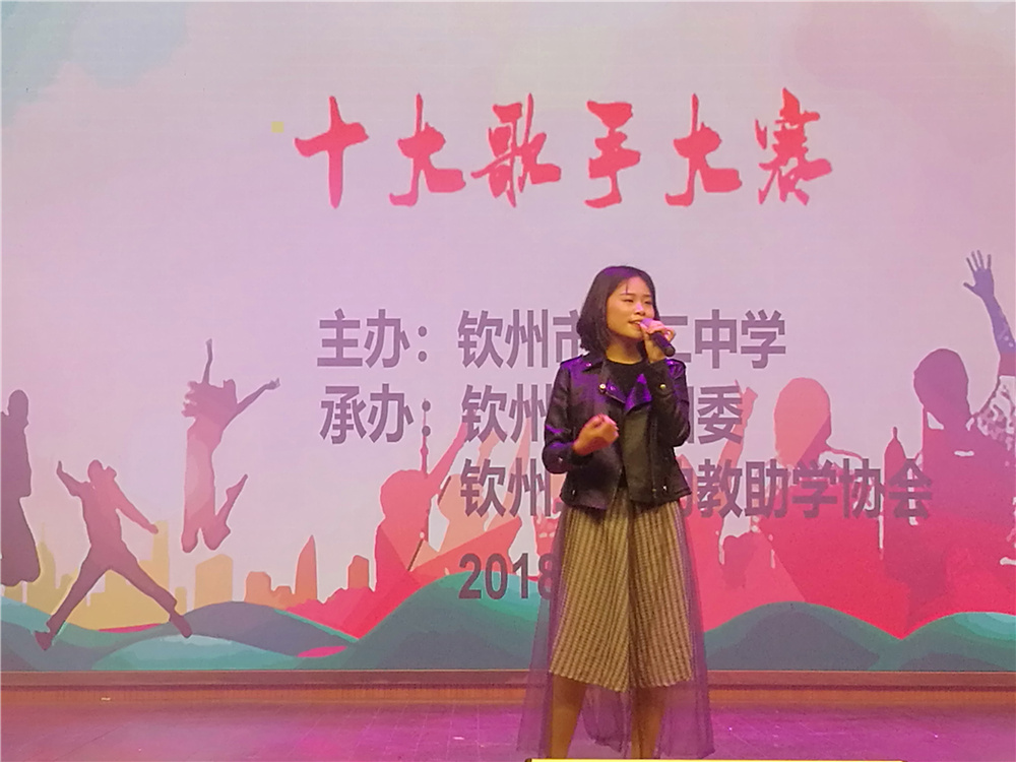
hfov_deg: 25.0
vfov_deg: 18.9
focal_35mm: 78
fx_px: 2289
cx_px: 508
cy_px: 381
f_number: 2.2
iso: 125
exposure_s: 1/60
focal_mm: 4.5
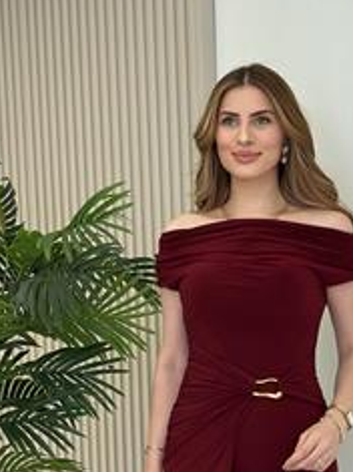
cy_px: 449
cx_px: 259
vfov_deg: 17.7
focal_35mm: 109
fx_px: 1483
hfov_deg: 13.5
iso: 80
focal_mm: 6.86
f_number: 1.78
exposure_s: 1/351
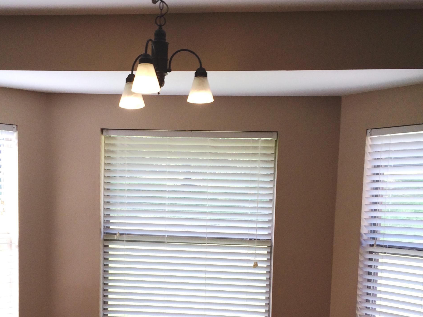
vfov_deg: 30.8
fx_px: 562
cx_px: 198
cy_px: 250
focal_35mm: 46
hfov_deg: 41.2
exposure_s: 1/149
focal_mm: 4.15
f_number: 2.2
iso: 32
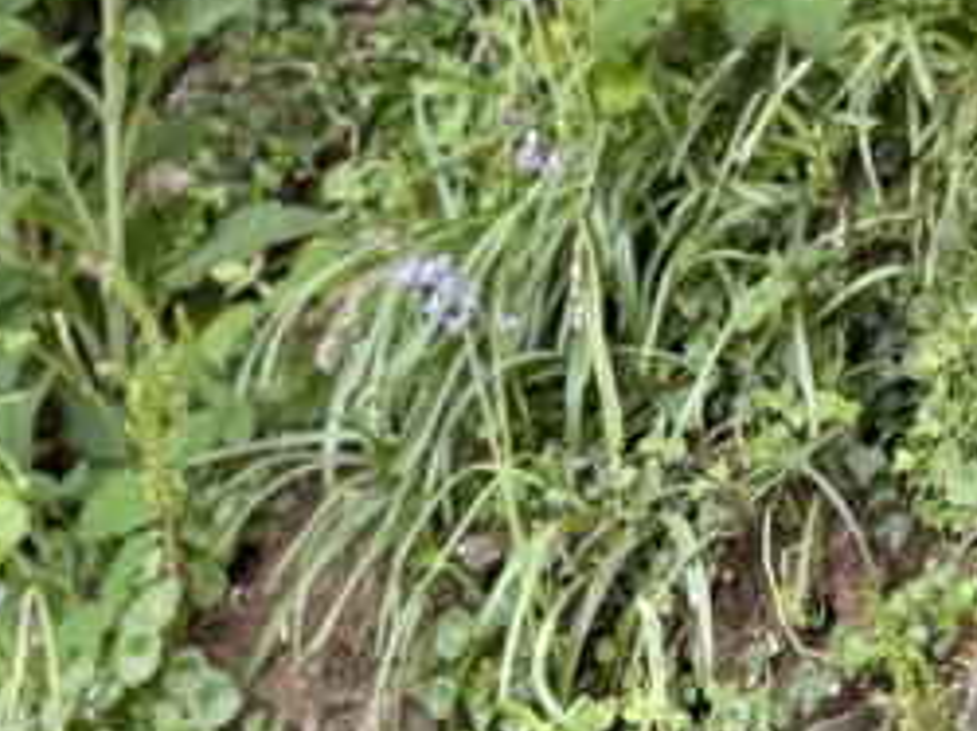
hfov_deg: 9.8
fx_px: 5555
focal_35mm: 197
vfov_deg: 7.5
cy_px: 250
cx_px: 1313
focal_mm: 6.76
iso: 80
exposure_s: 1/190
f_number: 1.78
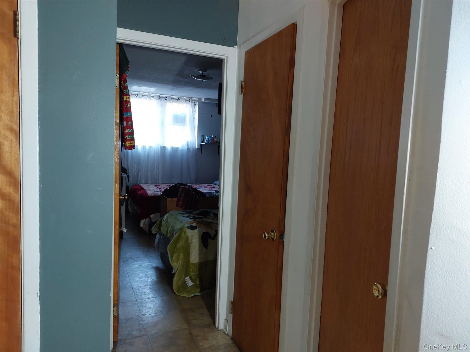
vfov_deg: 56.8
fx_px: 326
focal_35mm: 24
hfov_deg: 71.6
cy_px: 176
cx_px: 235
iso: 400
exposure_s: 1/60
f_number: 1.8
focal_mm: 5.23
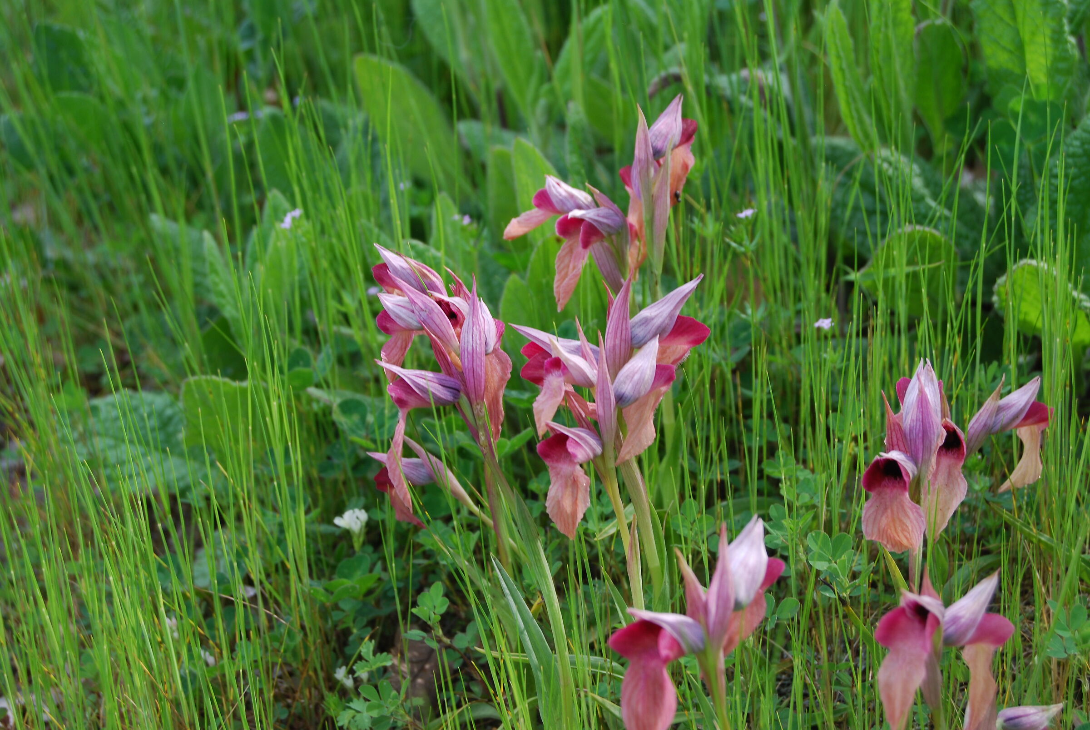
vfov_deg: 16.6
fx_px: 2501
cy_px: 365
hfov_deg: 24.6
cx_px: 545
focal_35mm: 82
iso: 125
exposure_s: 1/60
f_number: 8
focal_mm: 55
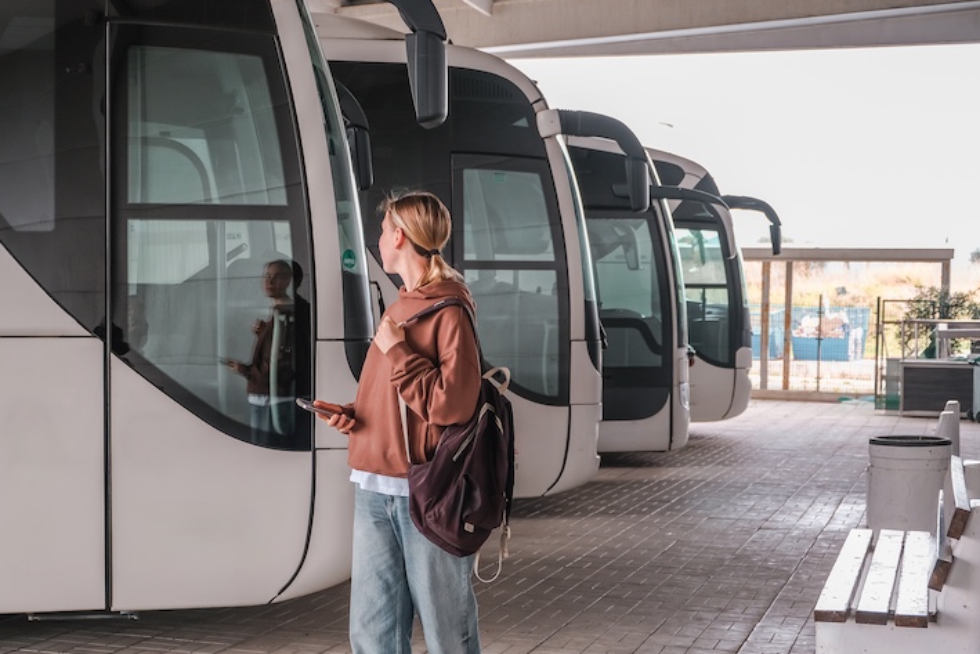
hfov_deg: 37.5
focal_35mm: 53
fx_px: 1443
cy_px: 335
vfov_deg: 25.5
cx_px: 428
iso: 250
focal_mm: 31.5
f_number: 3.6
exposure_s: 1/160
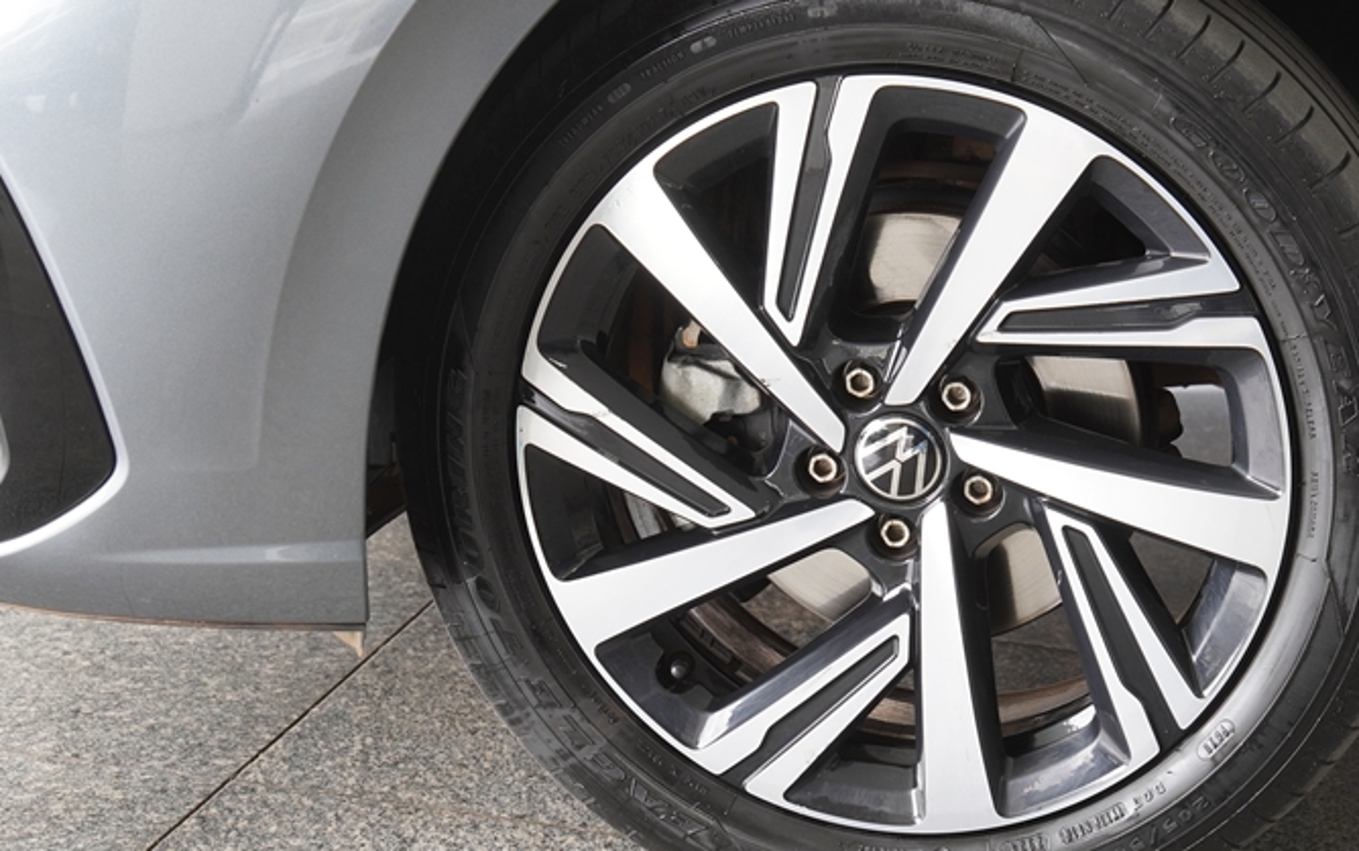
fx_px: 3734
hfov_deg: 20.6
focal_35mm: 101
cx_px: 903
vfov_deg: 13.0
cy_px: 376
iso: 250
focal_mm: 43
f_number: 4
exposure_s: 1/80
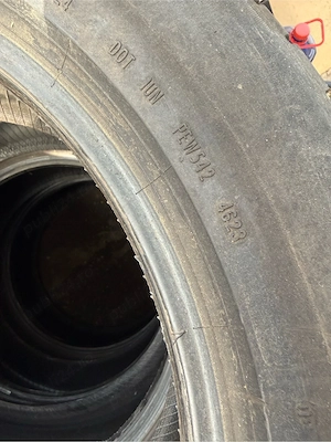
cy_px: 221
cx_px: 166
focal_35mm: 24
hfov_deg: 56.8
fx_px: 306
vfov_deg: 71.6
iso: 125
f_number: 2.2
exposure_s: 1/99
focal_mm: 2.22
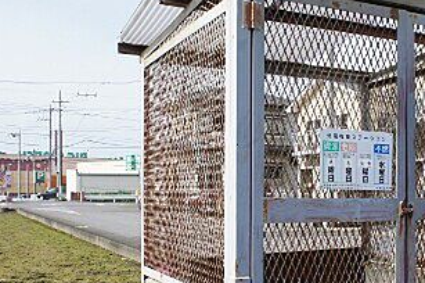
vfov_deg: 26.7
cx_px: 302
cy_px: 203
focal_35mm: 50
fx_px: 590
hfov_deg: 38.9
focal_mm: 16
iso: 200
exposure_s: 1/160
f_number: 11
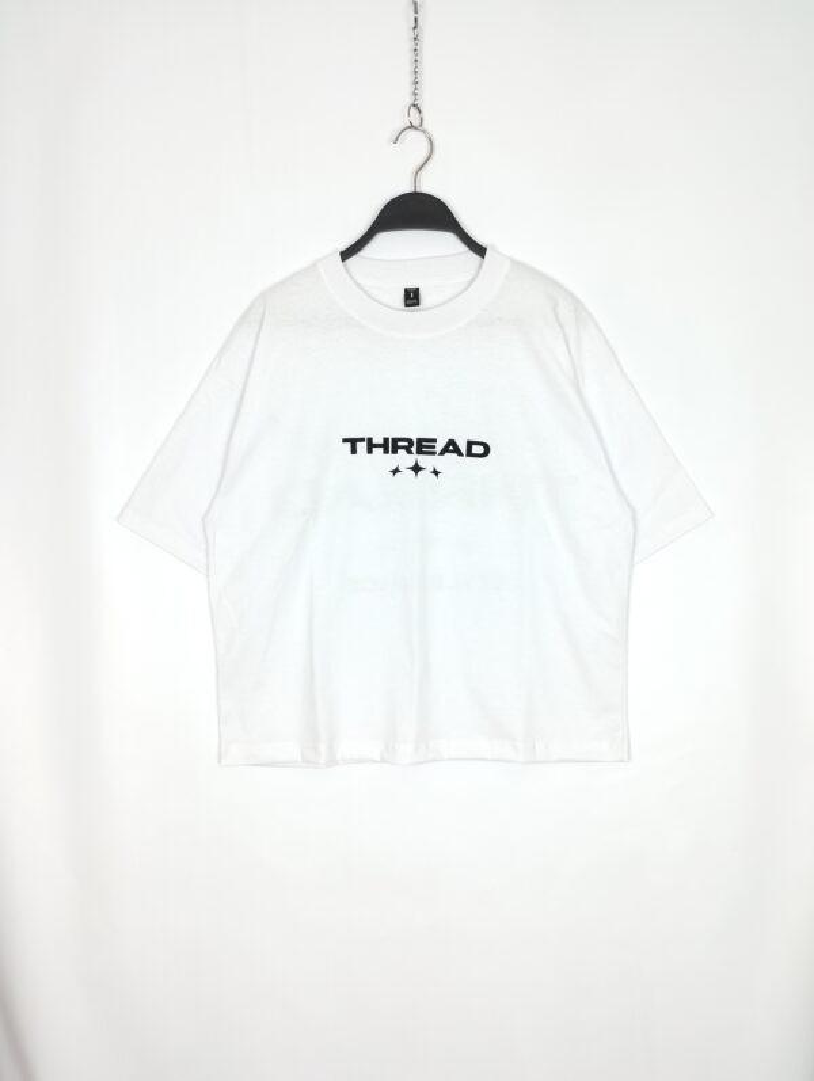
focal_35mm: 28
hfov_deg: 49.9
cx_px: 407
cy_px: 540
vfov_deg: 63.4
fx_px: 876
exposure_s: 1/15
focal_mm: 4.27
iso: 100
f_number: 1.8
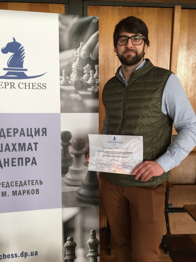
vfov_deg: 61.7
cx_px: 98
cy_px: 131
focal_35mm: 29
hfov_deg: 48.2
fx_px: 219
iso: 80
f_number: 2.2
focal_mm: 4.15
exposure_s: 1/33
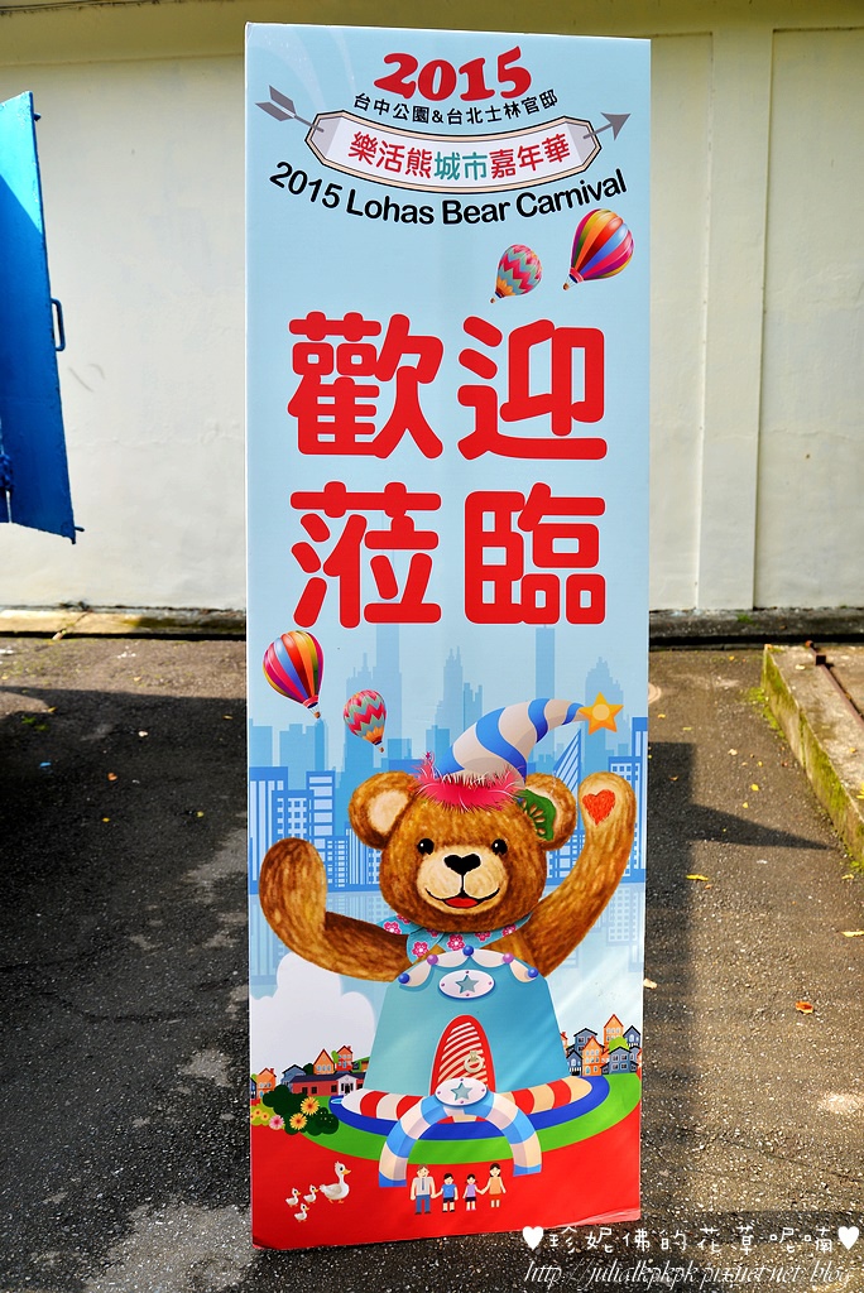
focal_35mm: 32
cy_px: 646
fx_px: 1150
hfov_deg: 41.2
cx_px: 432
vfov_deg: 58.7
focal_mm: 32
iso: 100
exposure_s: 1/200
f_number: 5.6
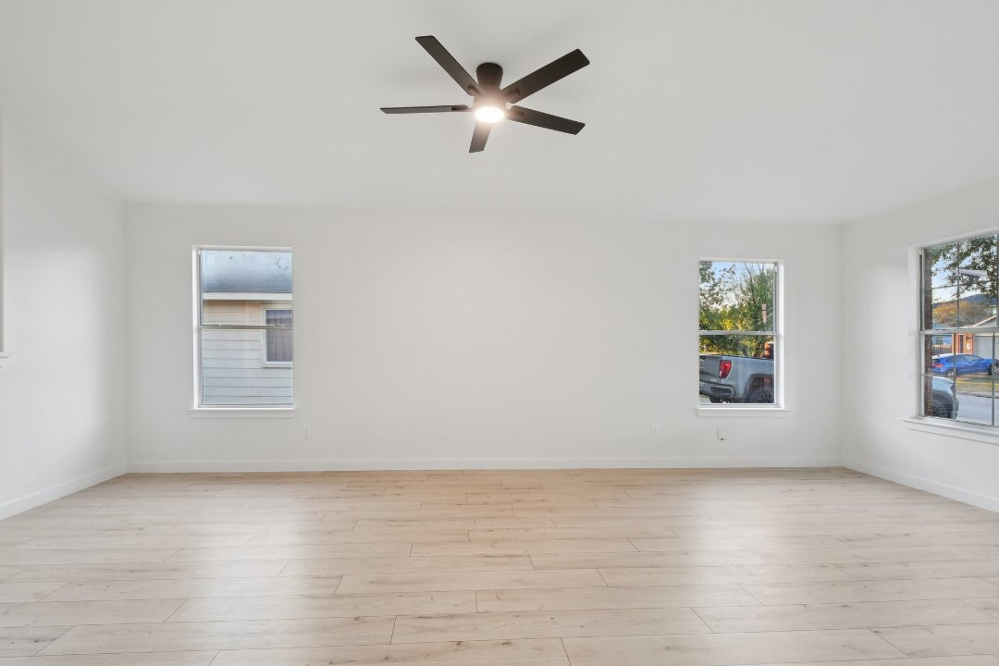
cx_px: 489
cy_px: 342
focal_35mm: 16
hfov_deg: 96.7
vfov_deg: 73.7
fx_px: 444
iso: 400
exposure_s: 1/30
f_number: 8
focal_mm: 10
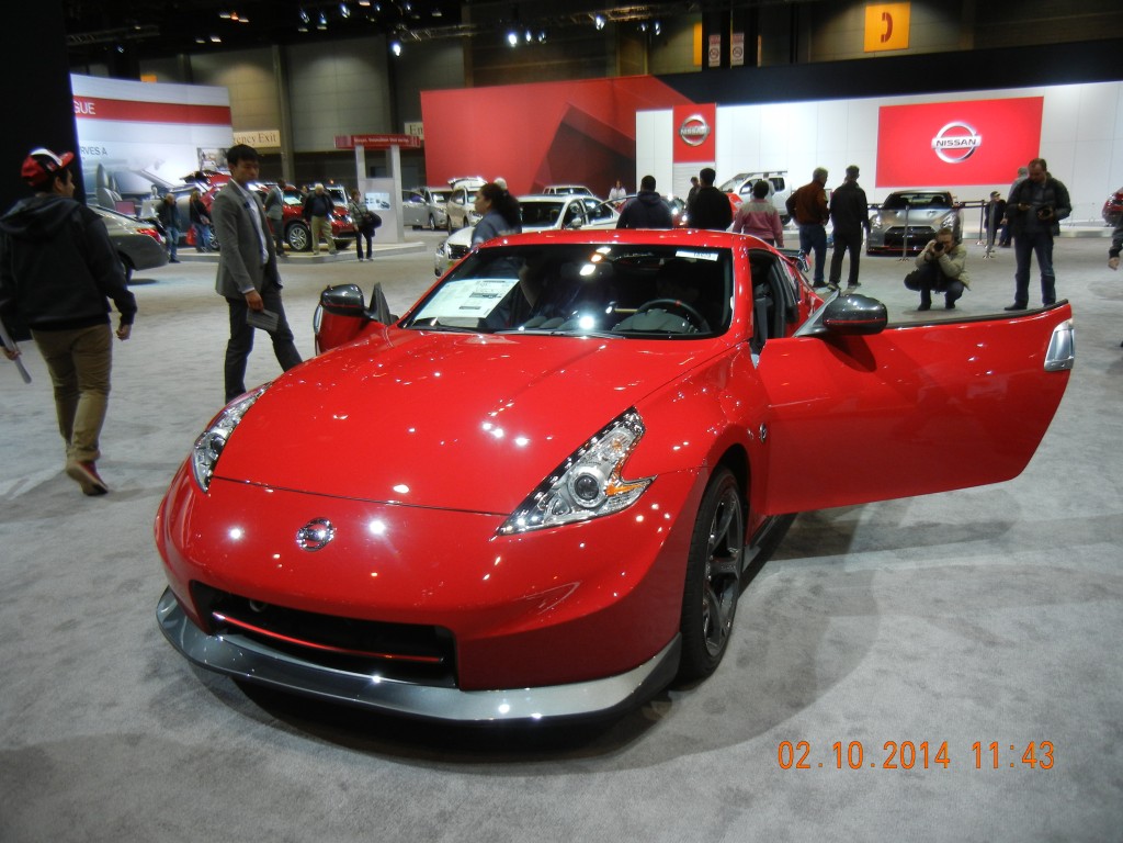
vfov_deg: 46.8
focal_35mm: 30
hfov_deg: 60.0
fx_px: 973
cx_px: 562
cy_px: 422
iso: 220
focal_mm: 5.4
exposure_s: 1/65.7
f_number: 3.5
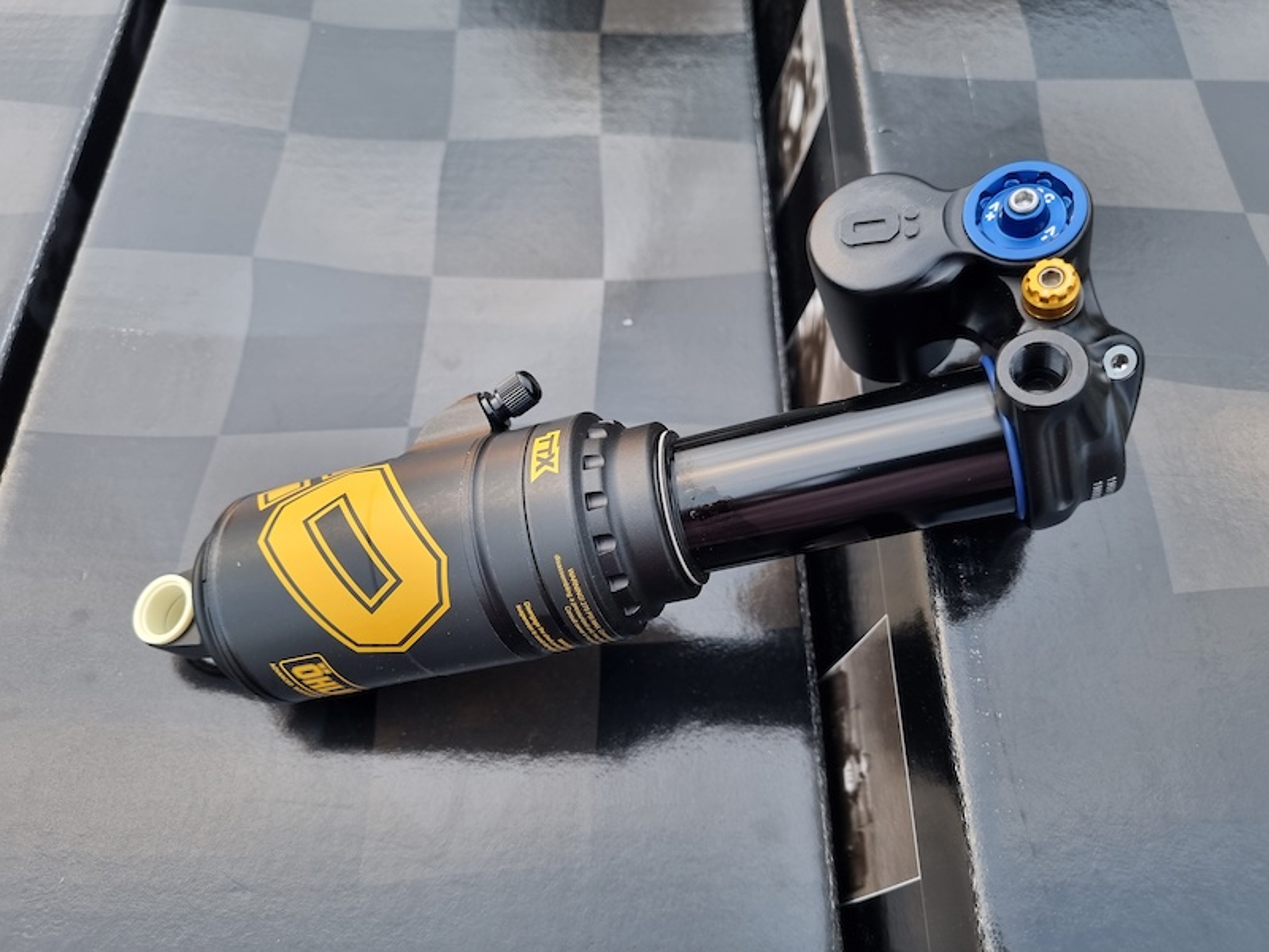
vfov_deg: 53.1
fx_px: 953
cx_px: 634
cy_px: 476
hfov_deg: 67.3
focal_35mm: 26
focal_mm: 5.4
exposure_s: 1/100
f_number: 1.8
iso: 125
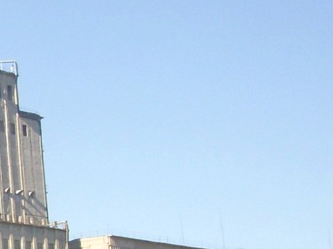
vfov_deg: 10.9
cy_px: 222
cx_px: -74
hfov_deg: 14.1
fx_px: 1298
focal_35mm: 135
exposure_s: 1/200
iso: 80
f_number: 5.6
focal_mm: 5.7
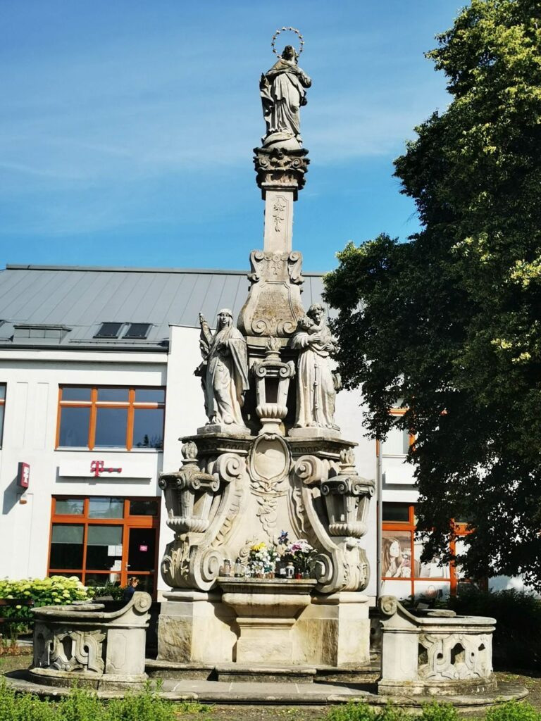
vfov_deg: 40.4
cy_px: 360
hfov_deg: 30.9
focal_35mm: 47
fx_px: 979
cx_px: 270
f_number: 4
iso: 50
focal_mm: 5.56
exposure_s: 1/3731
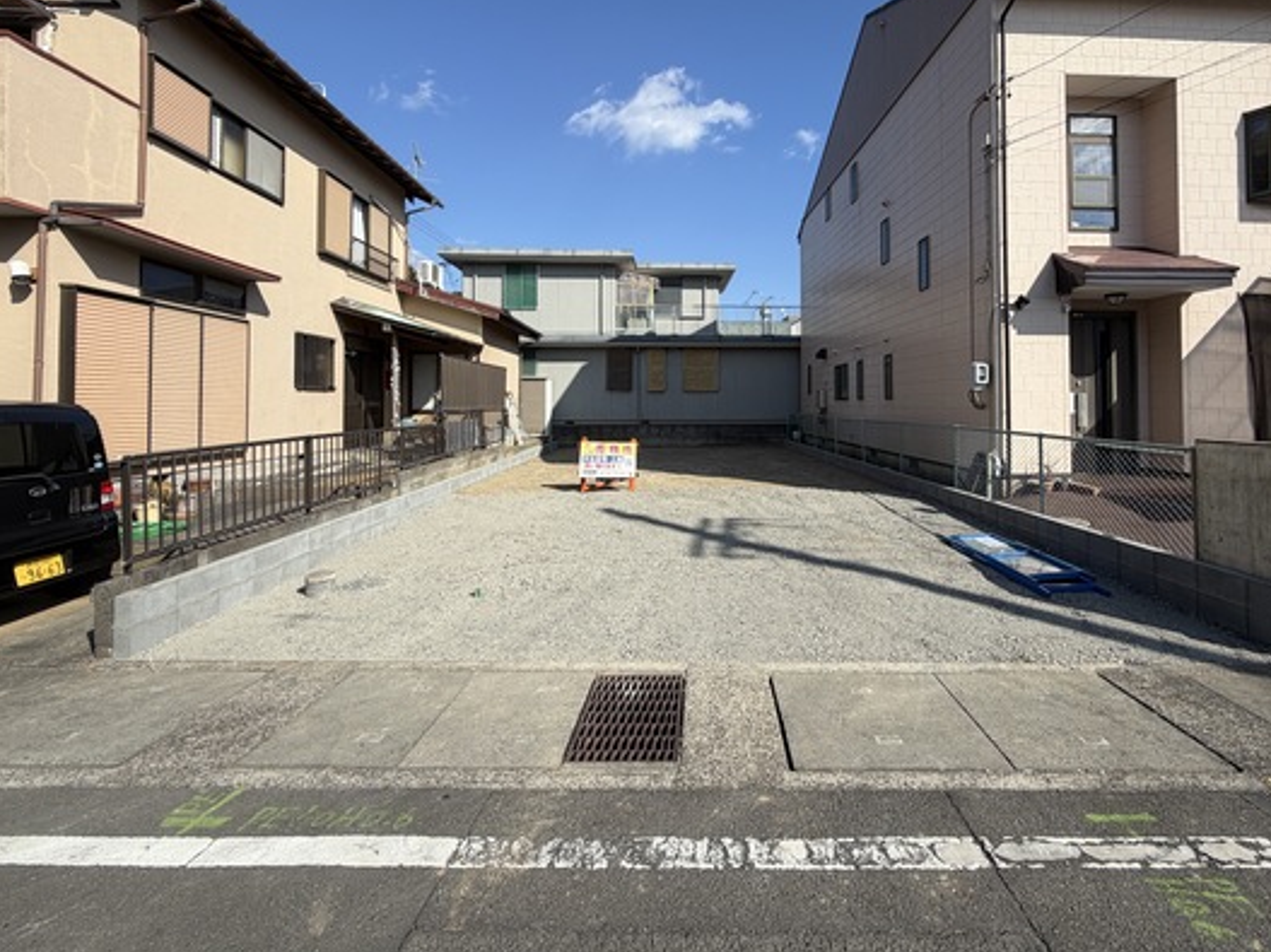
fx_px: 624
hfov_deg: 90.7
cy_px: 390
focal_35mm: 17
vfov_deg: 74.1
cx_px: 707
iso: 20
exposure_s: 1/928
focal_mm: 2.22
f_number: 2.2
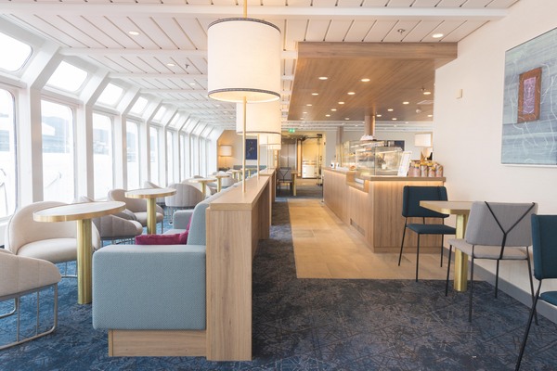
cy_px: 186
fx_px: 356
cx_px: 278
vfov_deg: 55.1
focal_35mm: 23
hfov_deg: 76.1
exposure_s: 1/40
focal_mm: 23
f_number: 6.3
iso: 800
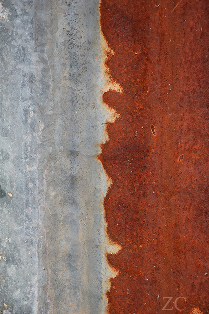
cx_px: 104
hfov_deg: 8.7
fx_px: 1372
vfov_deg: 13.0
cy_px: 157
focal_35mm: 158
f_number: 8
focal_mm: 105
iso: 220
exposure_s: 1/250
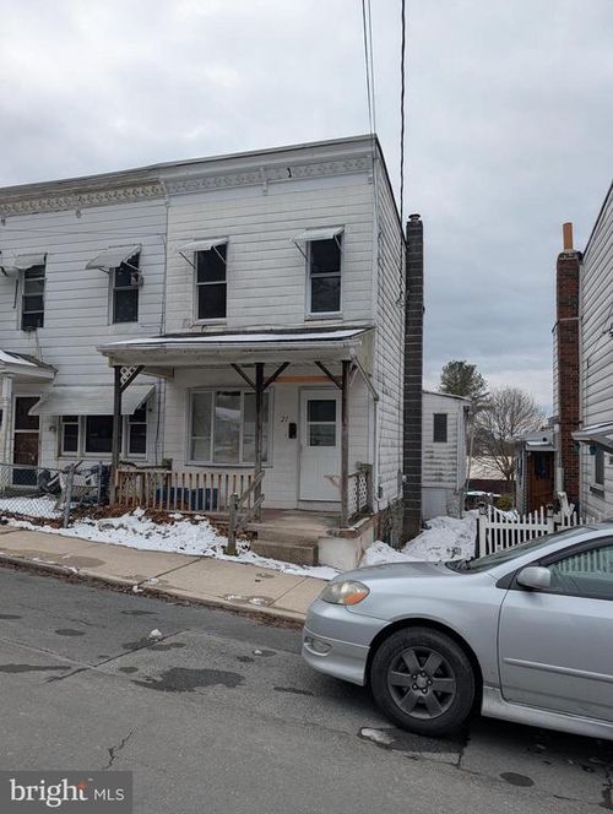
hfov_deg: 56.9
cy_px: 407
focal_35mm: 24
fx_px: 565
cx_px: 306
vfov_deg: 71.5
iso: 18
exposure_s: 1/1127
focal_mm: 6.9
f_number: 1.68
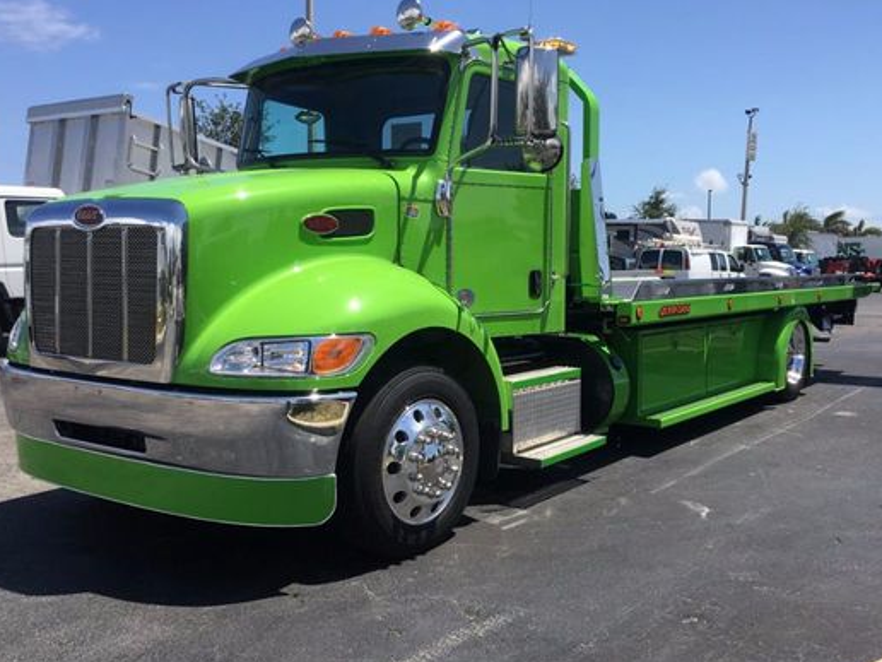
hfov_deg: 51.2
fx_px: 917
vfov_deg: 39.6
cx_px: 499
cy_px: 381
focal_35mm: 36
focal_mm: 4.15
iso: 25
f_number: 2.2
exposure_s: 1/1603
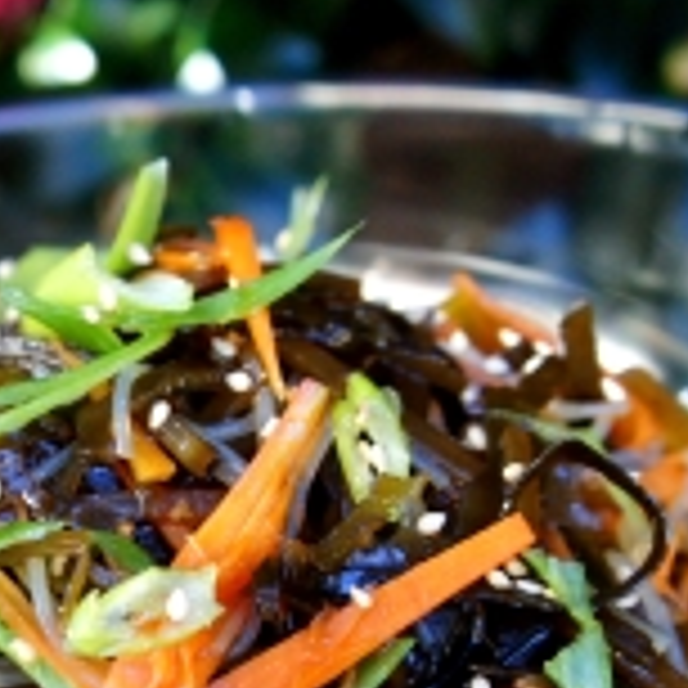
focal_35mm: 104
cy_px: 569
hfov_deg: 16.3
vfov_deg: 16.5
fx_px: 2347
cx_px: 0
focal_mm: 25
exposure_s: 1/250
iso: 1000
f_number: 4.5
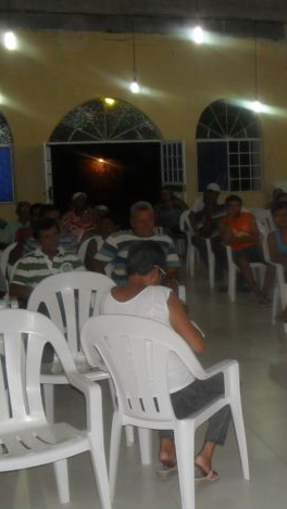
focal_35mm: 52
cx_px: 325
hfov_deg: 21.7
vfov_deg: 39.9
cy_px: 252
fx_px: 703
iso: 240
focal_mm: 6.3
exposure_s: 1/45
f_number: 3.2
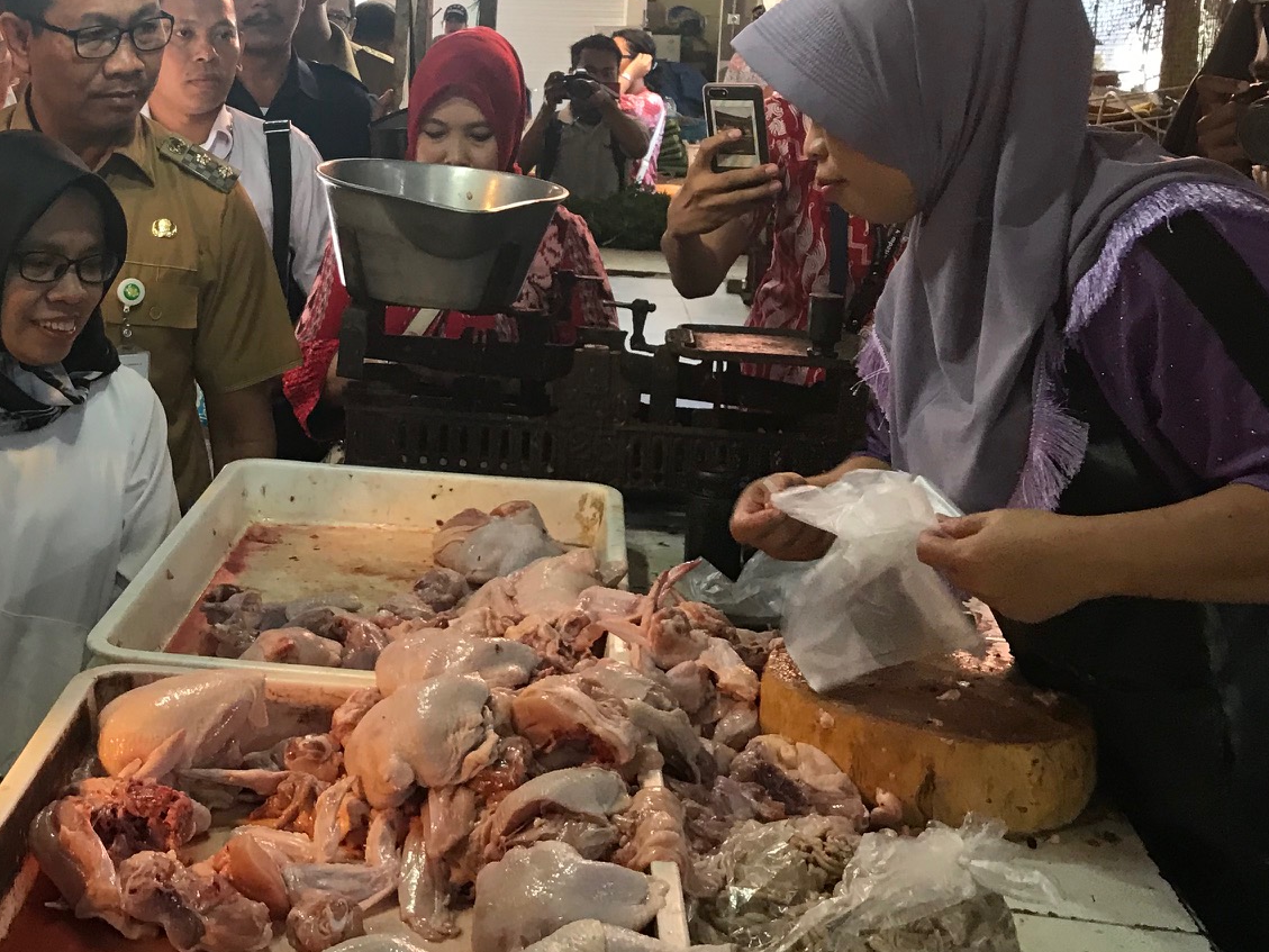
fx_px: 1833
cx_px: 315
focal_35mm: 50
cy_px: 227
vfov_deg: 28.6
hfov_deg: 37.2
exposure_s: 1/25
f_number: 1.8
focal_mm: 3.99
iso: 40
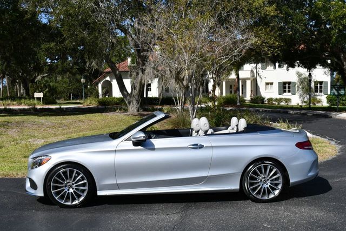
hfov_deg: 46.4
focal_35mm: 42
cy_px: 116
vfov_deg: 31.9
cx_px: 173
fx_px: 404
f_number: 9
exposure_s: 1/320
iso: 100
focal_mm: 21
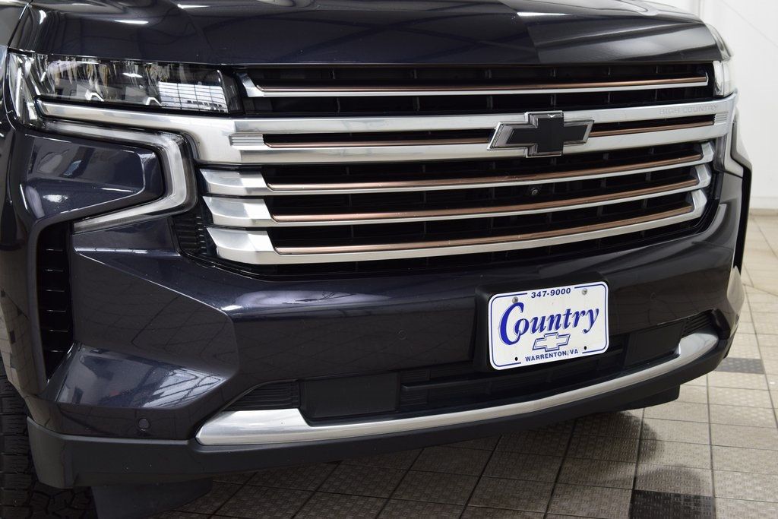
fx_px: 1102
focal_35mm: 51
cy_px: 260
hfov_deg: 38.9
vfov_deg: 26.5
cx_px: 389
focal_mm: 34
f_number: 6.3
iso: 500
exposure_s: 1/15
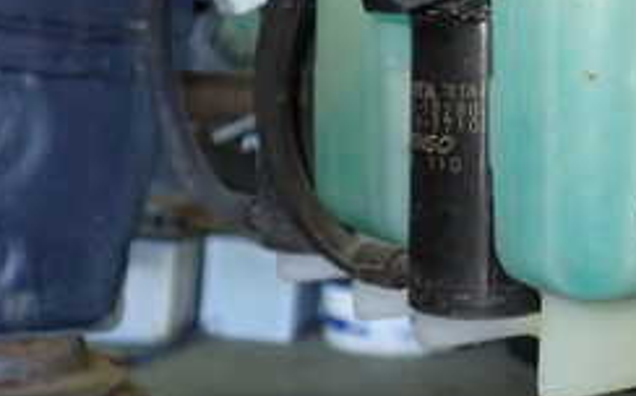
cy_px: 31
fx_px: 1264
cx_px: 641
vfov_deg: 17.5
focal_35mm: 73
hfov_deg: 26.7
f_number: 2.2
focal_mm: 5.05
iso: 320
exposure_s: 1/30
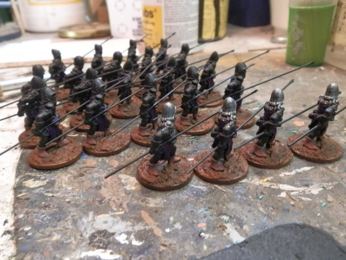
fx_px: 280
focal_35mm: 28
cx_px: 173
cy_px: 130
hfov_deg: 63.4
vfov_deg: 49.7
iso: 400
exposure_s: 1/40
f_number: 3.1
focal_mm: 5
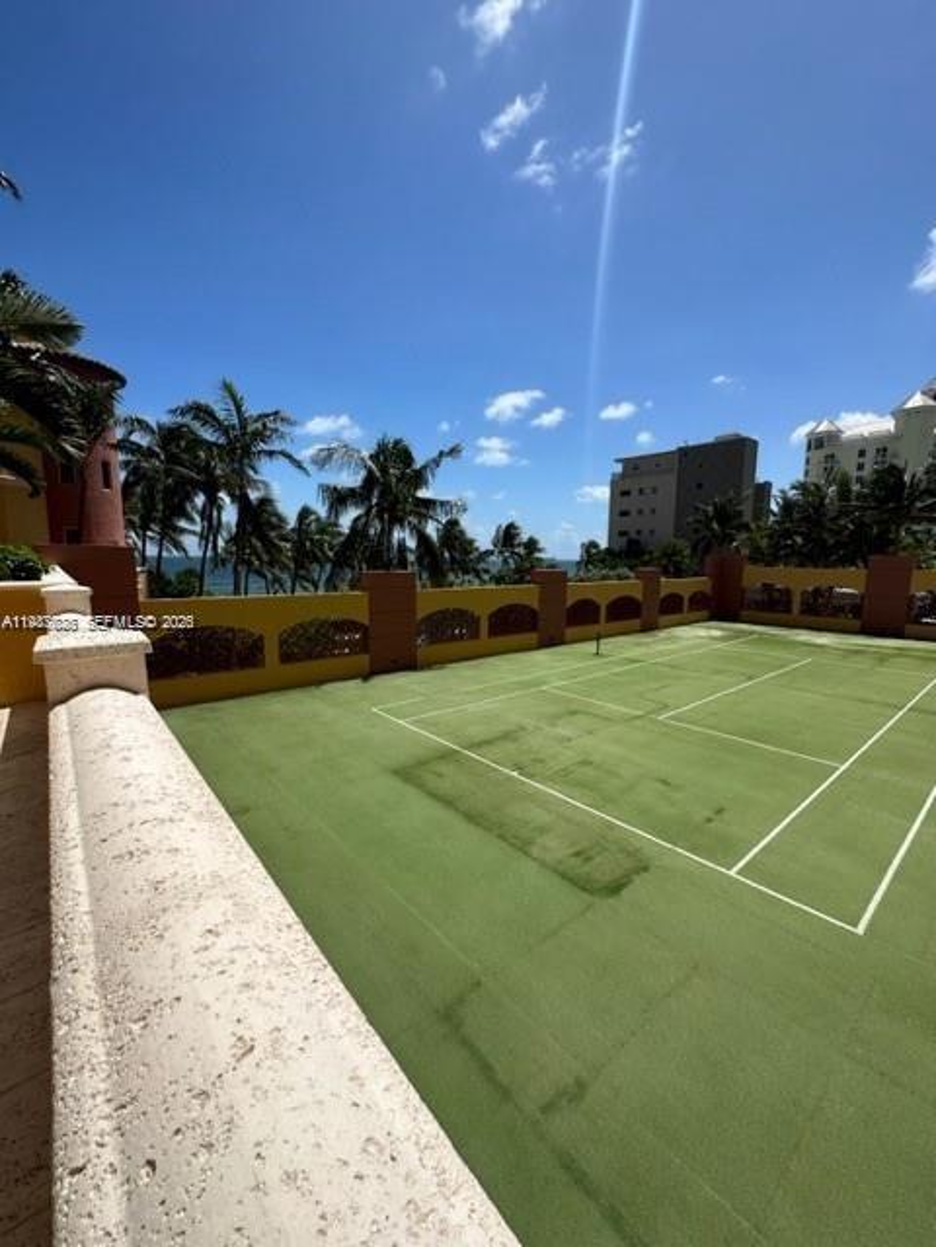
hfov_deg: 85.7
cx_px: 468
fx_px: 505
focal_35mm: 14
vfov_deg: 102.1
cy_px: 624
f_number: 2.2
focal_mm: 2.22
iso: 50
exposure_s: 1/3205
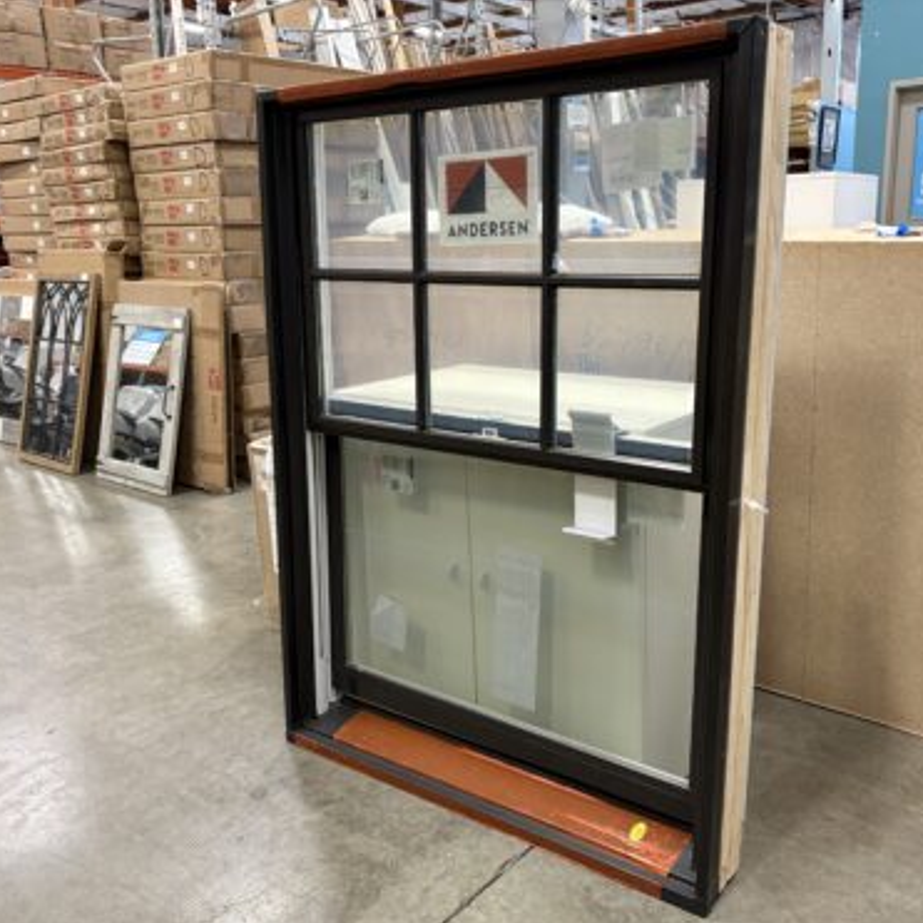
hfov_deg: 52.4
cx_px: 527
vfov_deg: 52.5
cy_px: 464
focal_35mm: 31
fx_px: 935
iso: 250
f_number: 1.6
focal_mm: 5.96
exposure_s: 1/60
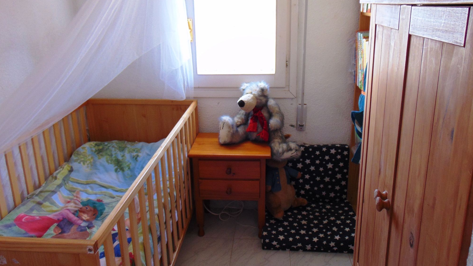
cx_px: 237
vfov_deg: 41.3
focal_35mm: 28
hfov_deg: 67.9
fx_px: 351
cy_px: 104
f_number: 3
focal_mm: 4.5
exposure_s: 1/30
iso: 100
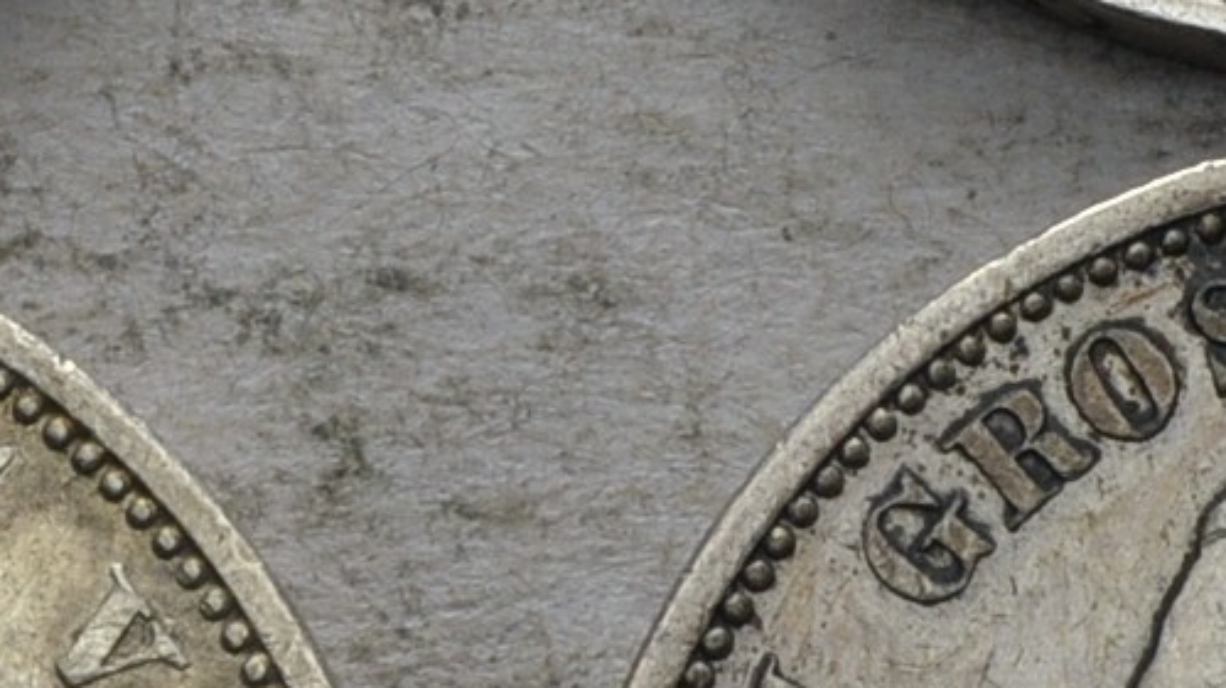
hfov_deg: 7.7
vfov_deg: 4.3
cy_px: 192
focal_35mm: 279
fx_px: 9065
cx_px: 607
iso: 400
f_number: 14
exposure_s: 1/250
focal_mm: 36
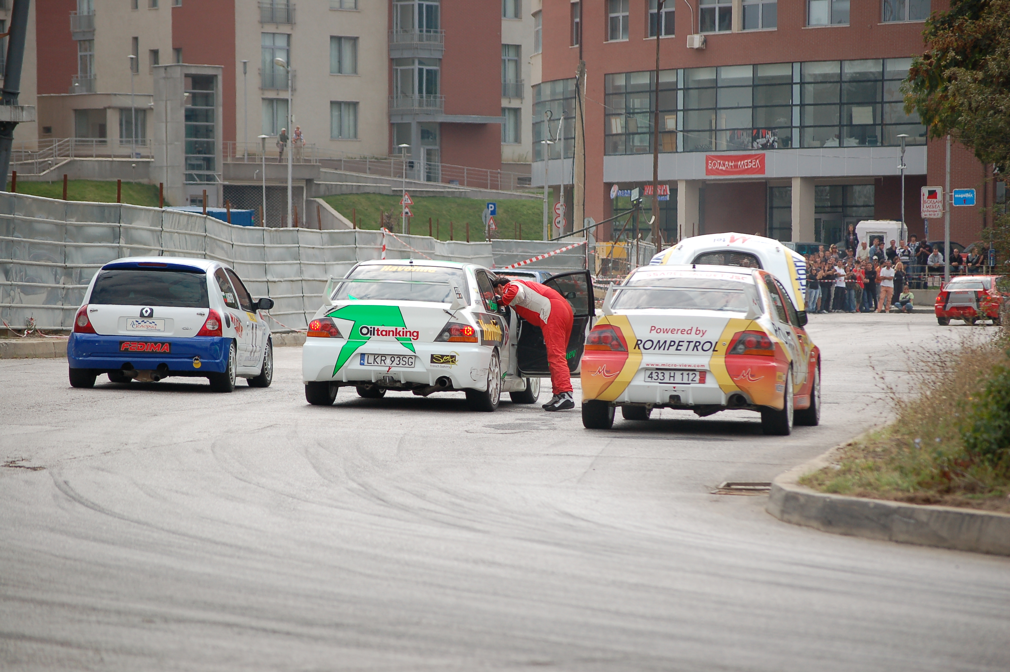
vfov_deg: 8.7
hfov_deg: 13.1
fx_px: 4415
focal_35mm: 158
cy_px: 336
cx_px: 505
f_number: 4.8
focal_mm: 105
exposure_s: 1/1000
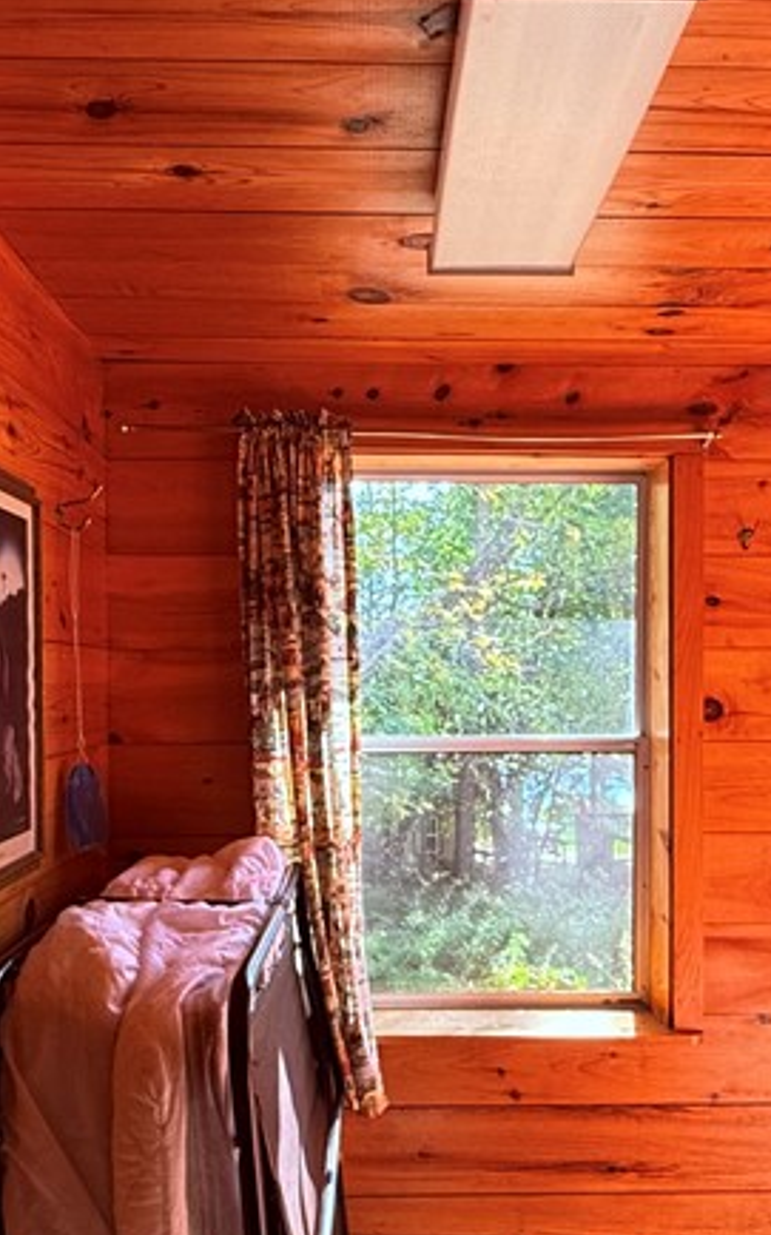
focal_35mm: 35
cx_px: 407
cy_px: 728
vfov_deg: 55.0
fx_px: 1177
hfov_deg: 36.2
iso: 200
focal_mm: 2.22
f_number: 2.2
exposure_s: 1/99
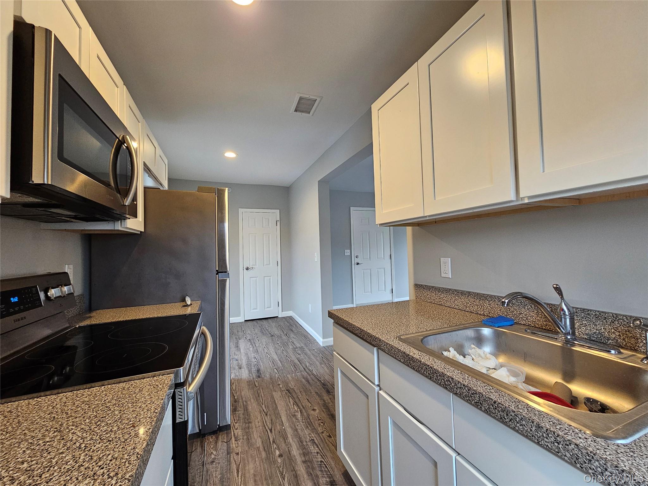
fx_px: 243
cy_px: 243
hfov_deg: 106.2
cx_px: 324
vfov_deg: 89.9
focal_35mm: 13
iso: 250
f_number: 2.2
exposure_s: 1/60
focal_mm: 2.2
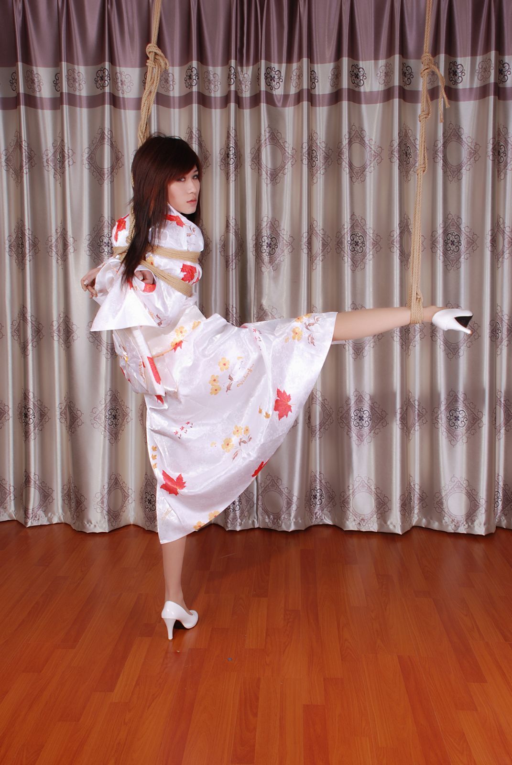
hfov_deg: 34.3
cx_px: 256
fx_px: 830
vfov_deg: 49.5
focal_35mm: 39
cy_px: 382
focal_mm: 26
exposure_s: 1/8
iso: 100
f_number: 8
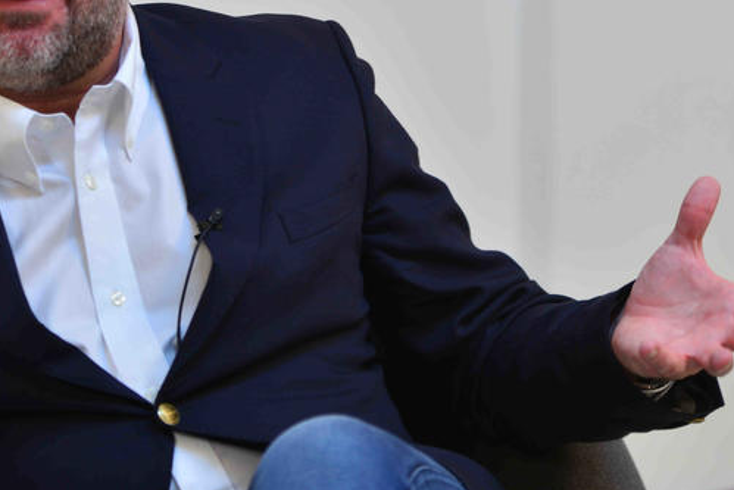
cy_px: 120
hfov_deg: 9.7
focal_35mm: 211
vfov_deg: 6.5
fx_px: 4303
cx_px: 231
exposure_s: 1/125
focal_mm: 112
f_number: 2.8
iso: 280
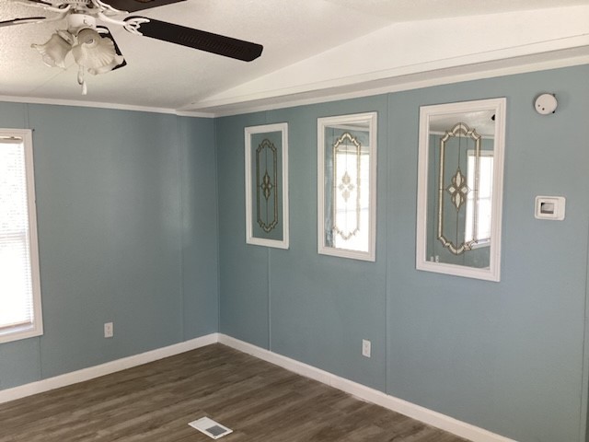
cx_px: 294
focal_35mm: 31
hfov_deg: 58.4
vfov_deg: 45.4
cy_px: 221
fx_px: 527
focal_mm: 3.3
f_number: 2.4
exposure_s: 1/60
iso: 100
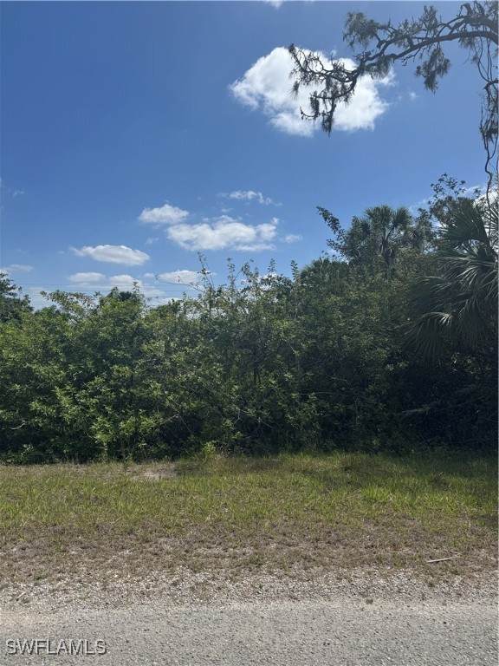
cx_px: 250
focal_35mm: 24
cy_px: 333
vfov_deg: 71.6
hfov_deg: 56.8
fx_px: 461
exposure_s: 1/5814
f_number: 1.78
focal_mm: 6.76
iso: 80
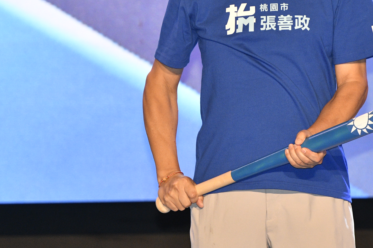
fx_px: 7933
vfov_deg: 1.8
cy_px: 34
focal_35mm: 766
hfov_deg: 2.7
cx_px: 243
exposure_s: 1/250
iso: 1600
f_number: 4.8
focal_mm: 280
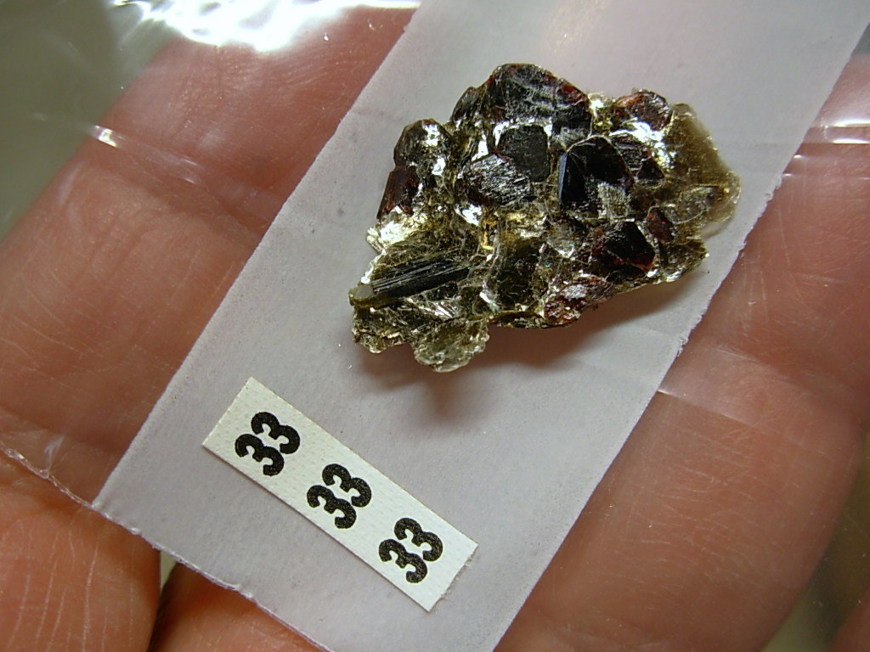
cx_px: 435
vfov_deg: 37.7
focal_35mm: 38
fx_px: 955
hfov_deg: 49.0
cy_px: 326
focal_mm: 6.3
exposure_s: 1/21.4
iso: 50
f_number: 2.9
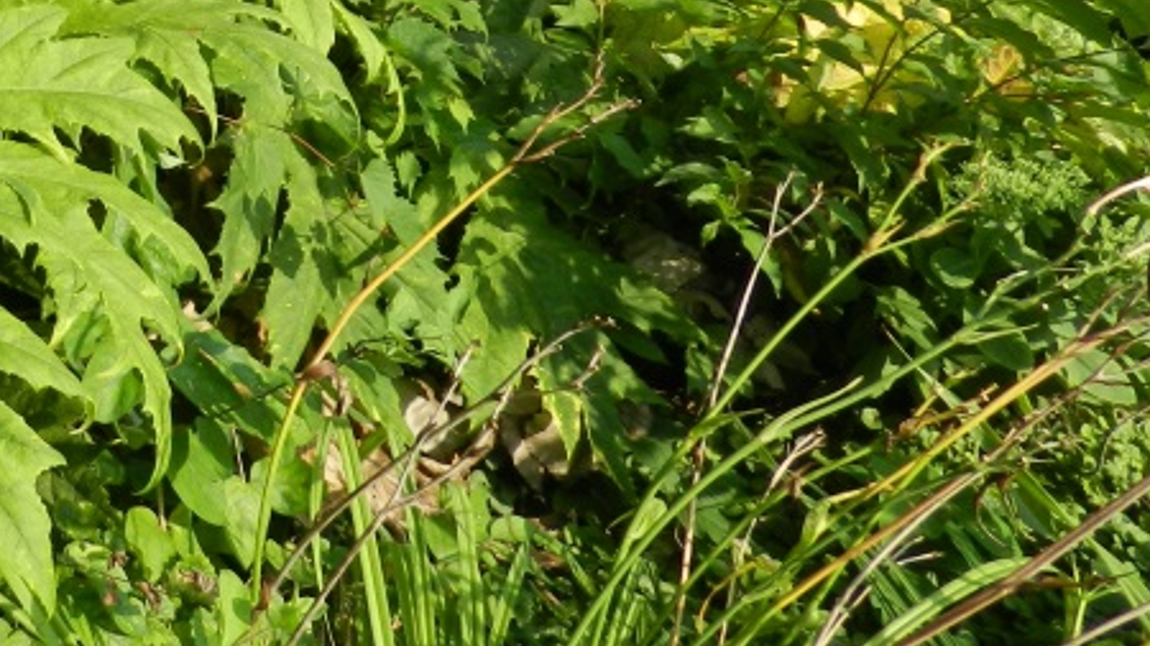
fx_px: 1738
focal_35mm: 57
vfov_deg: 19.6
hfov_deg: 32.2
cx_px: -118
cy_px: -158
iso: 160
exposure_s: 1/640
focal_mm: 4
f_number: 3.5
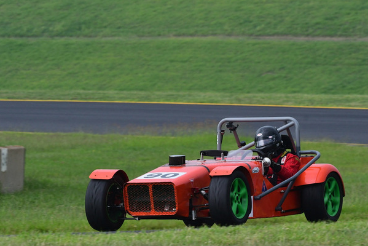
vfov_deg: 2.7
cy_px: 127
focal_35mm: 501
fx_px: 5124
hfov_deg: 4.1
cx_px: 178
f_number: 10
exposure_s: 1/640
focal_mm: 250
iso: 800
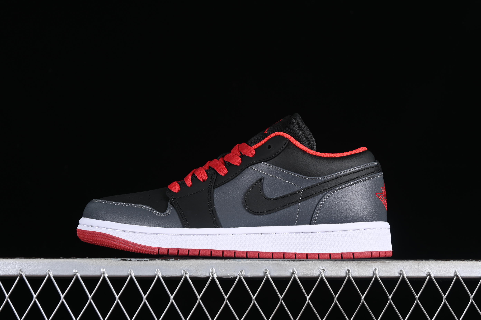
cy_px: 160
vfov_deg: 18.2
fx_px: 1002
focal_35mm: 75
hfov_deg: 27.0
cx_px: 240
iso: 160
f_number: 6.3
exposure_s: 1/60
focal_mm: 50
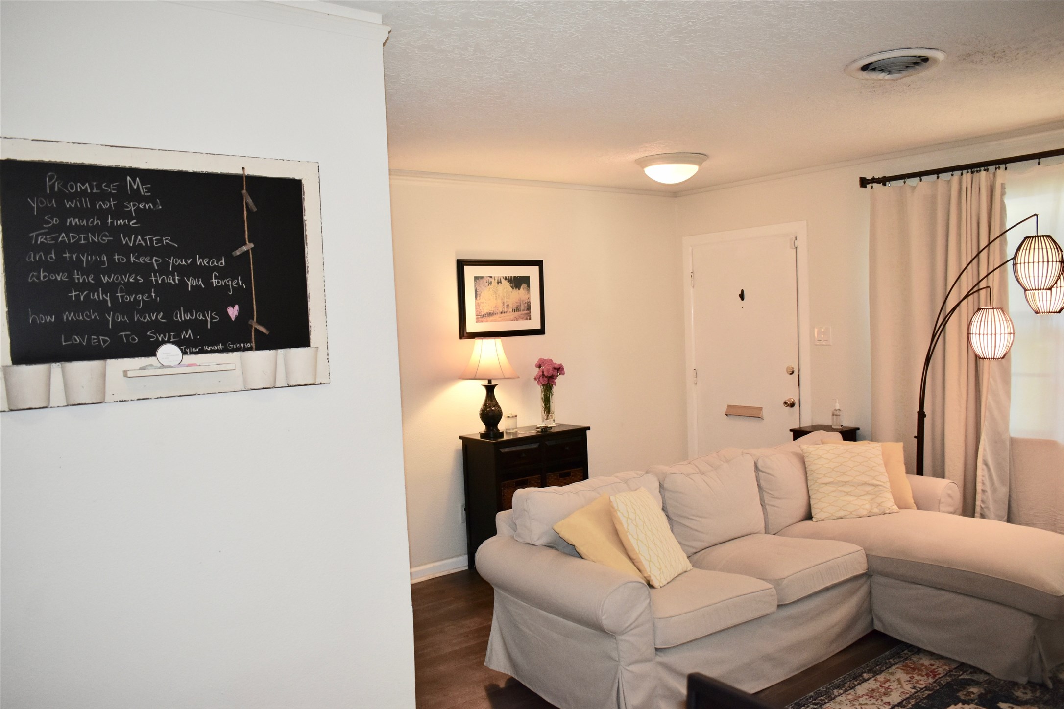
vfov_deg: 47.9
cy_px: 354
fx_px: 798
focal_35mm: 27
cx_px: 532
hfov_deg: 67.4
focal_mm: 18
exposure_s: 1/200
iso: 1000
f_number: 3.5
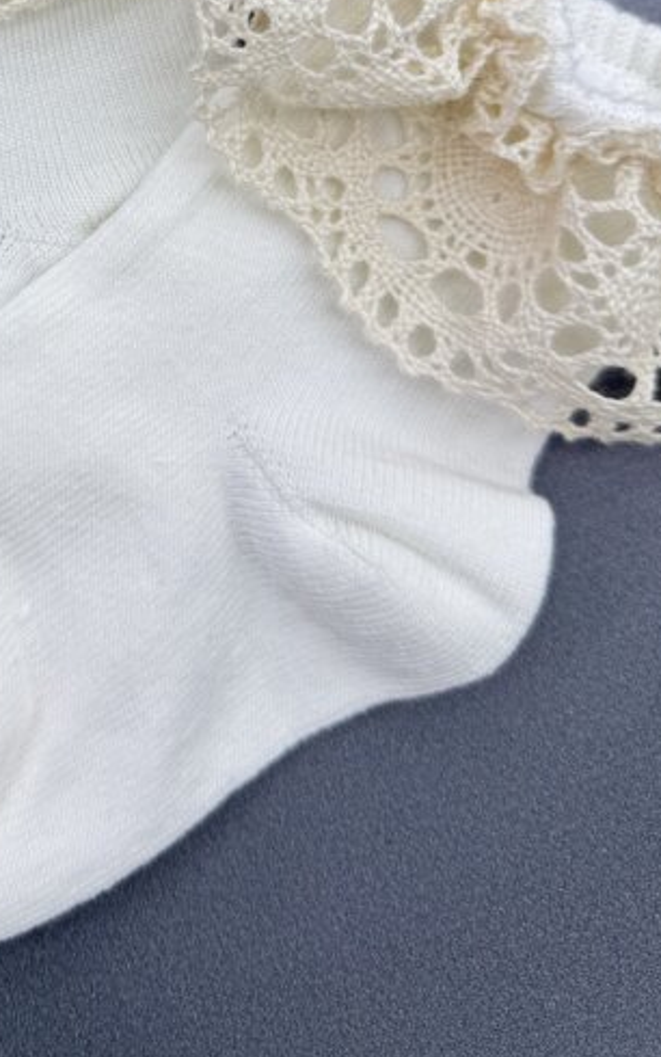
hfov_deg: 23.7
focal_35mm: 52
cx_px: -17
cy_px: 80
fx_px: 1497
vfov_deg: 36.2
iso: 80
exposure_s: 1/481
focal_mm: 6.76
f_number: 1.78
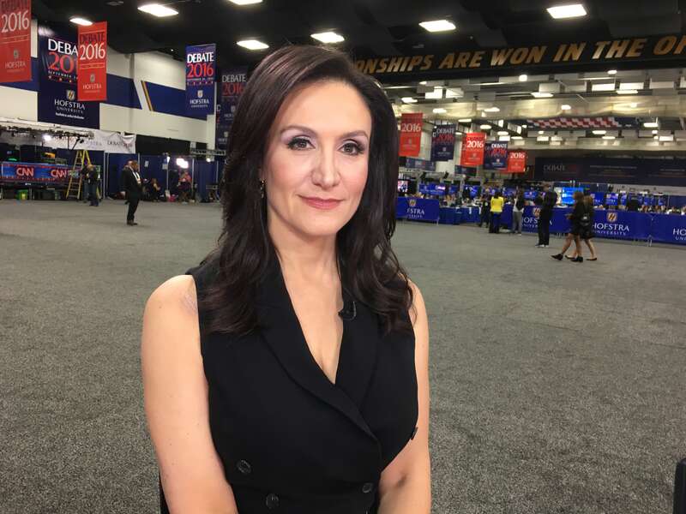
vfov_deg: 48.2
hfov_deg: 61.7
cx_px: 343
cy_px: 257
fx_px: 575
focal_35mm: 29
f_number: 2.2
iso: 50
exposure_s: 1/30
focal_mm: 4.15
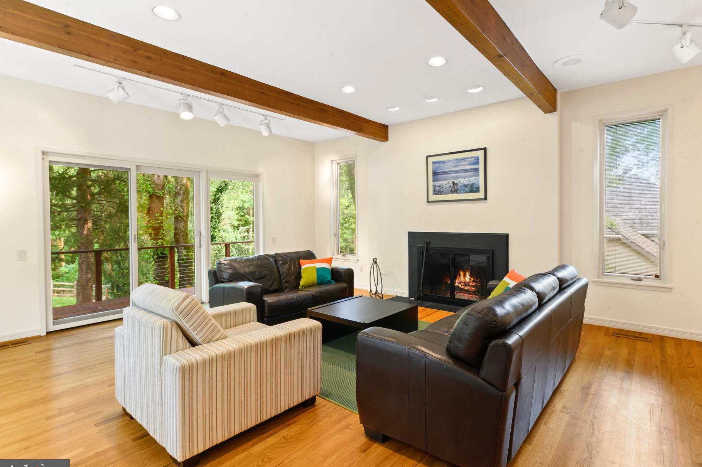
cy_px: 224
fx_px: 351
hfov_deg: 89.8
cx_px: 380
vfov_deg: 67.3
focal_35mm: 18
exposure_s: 2
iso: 200
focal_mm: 16
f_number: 11
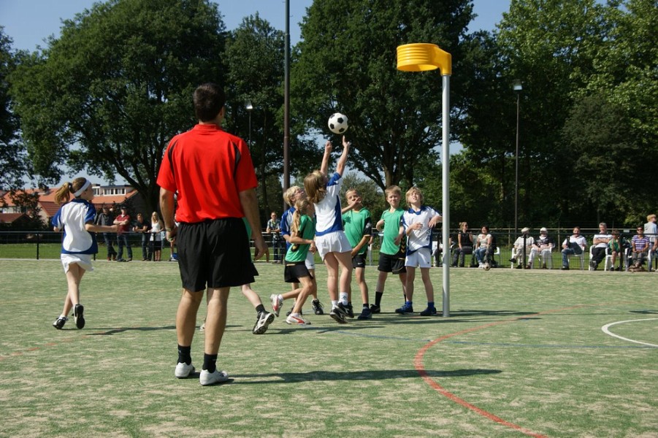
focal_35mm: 52
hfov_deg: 37.9
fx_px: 959
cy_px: 219
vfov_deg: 25.7
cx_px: 329
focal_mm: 35
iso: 100
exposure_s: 1/500
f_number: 6.3
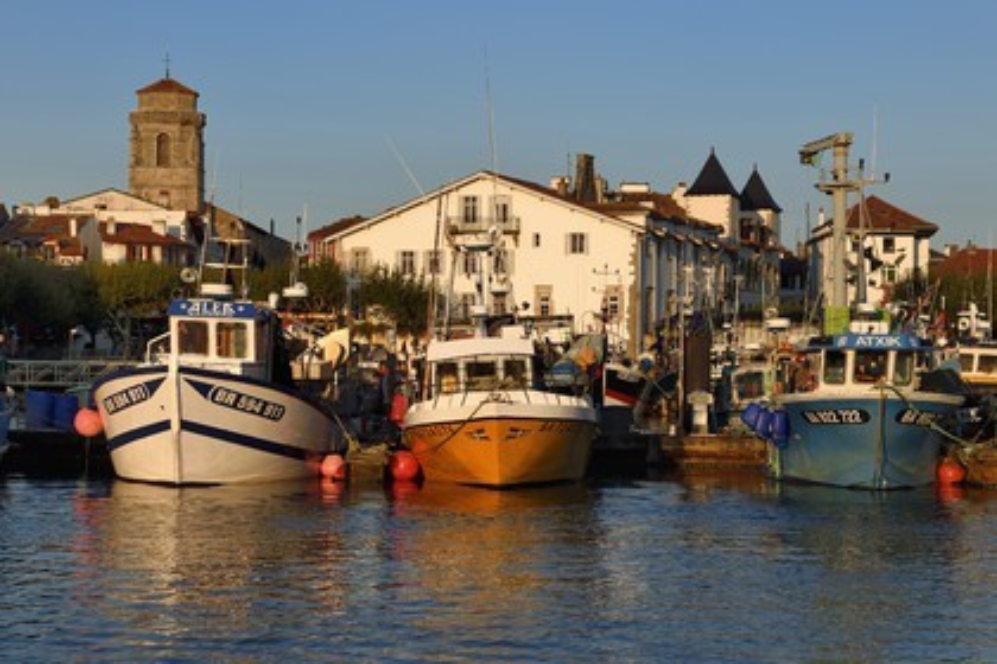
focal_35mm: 90
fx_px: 2492
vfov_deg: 15.2
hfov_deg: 22.6
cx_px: 498
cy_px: 332
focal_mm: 90
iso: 200
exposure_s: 1/250
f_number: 10
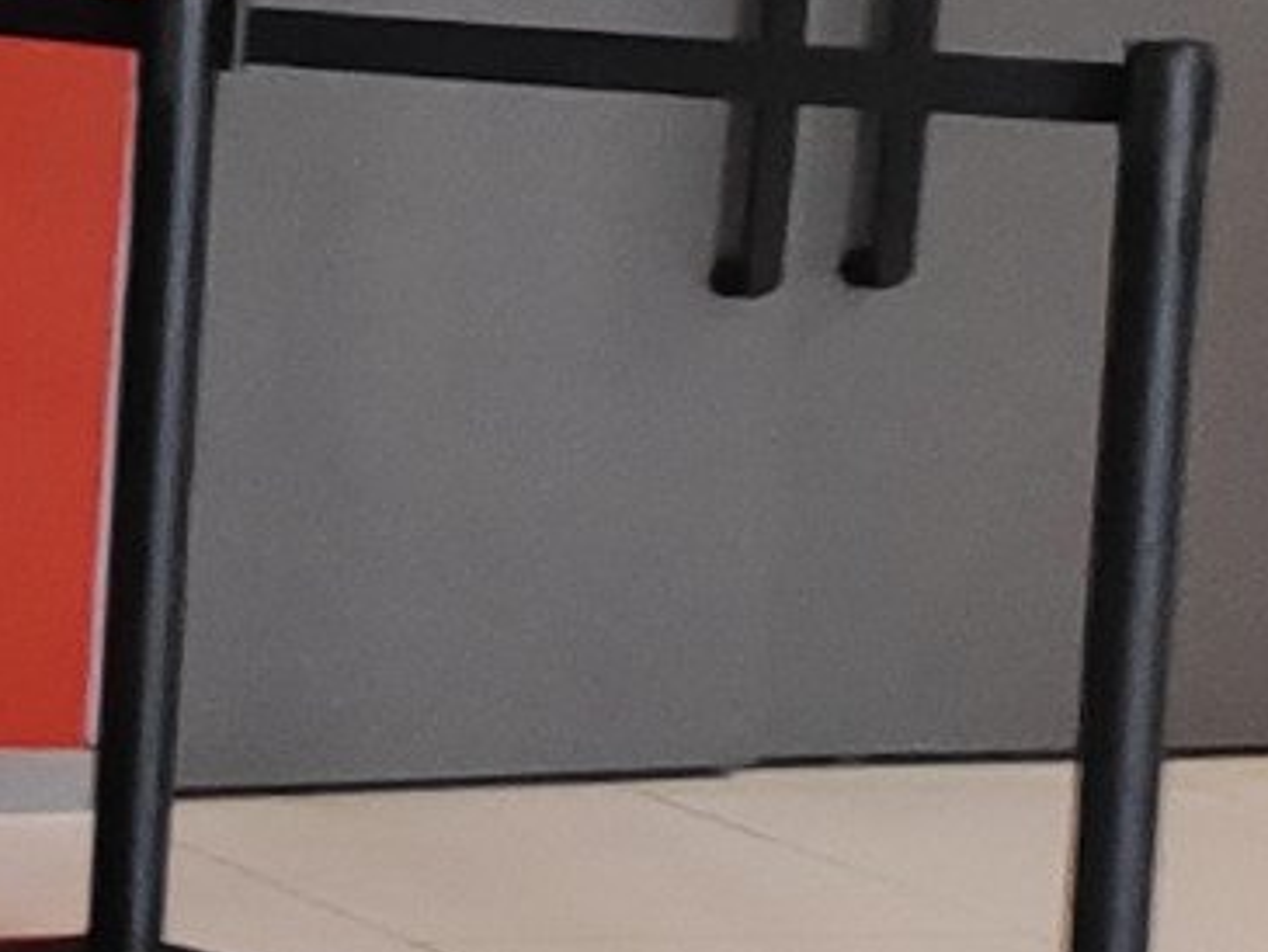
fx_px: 7402
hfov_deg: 7.9
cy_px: 198
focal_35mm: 202
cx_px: -3017
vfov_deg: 7.3
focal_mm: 6.14
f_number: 1.8
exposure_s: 1/50
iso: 6400
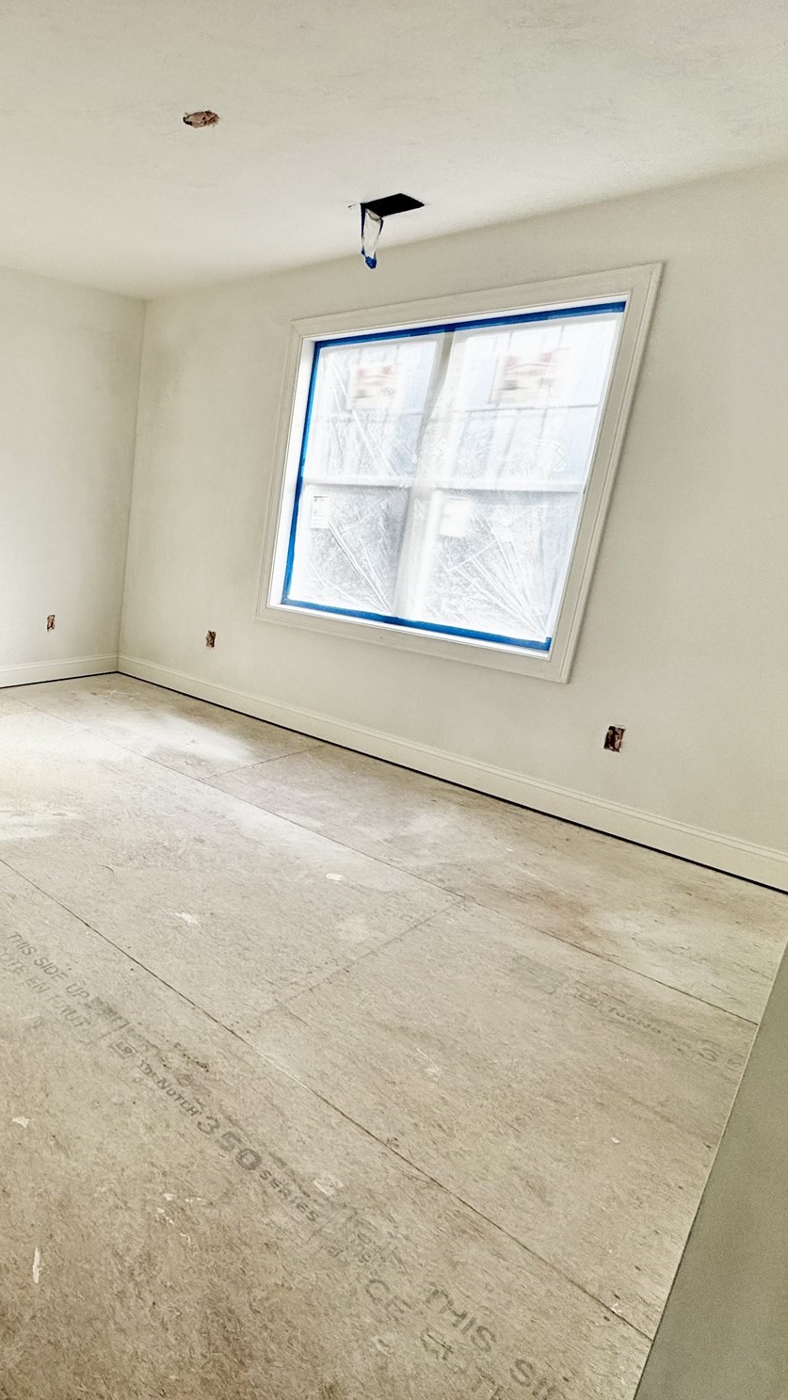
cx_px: 32
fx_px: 780
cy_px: 681
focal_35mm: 21
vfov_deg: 83.8
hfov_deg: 46.5
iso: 40
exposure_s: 1/285
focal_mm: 2.22
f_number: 2.2
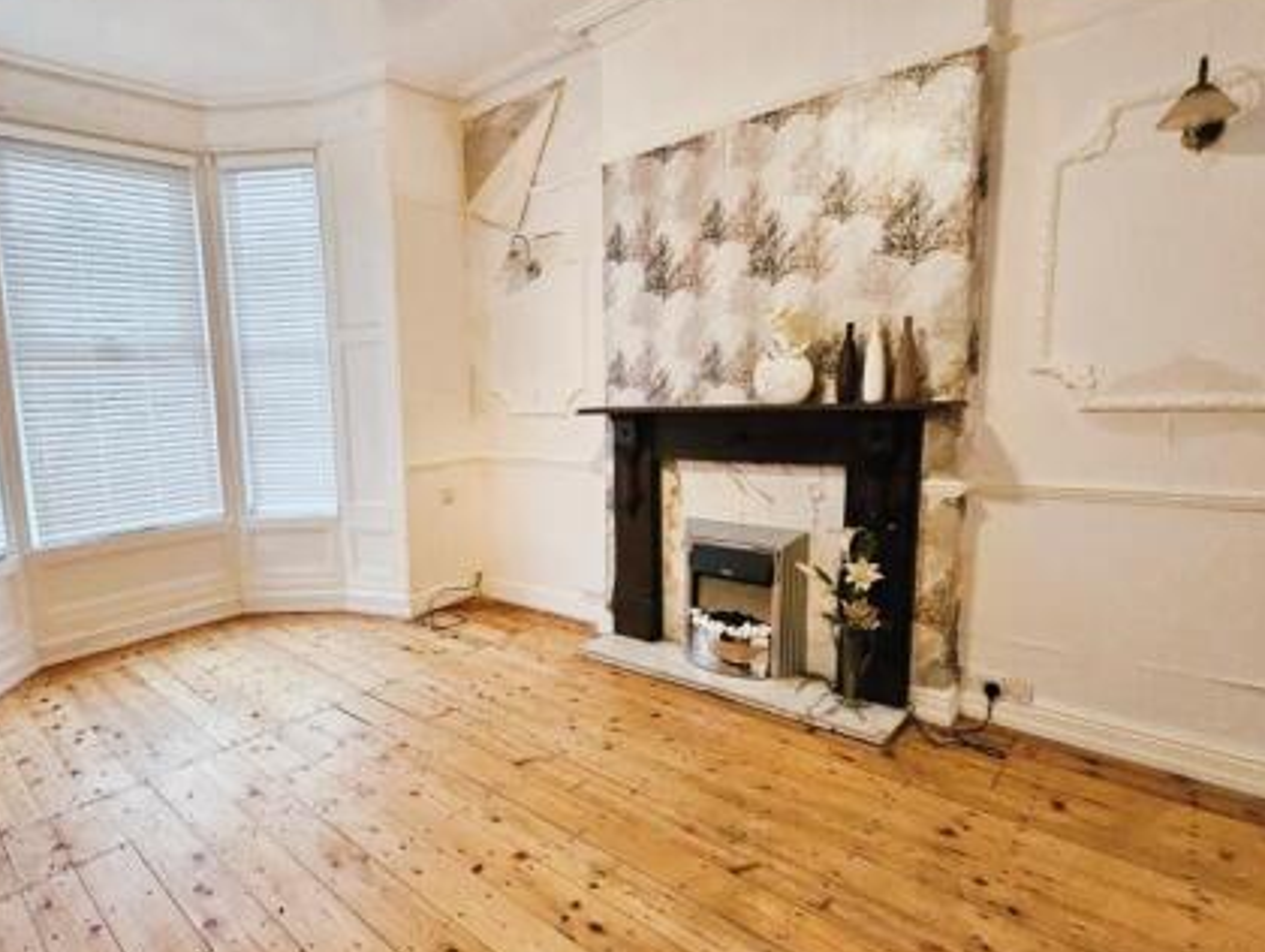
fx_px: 659
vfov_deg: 71.7
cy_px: 468
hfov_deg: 85.8
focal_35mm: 18
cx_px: 467
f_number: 2.2
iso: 400
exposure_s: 1/33
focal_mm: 1.7
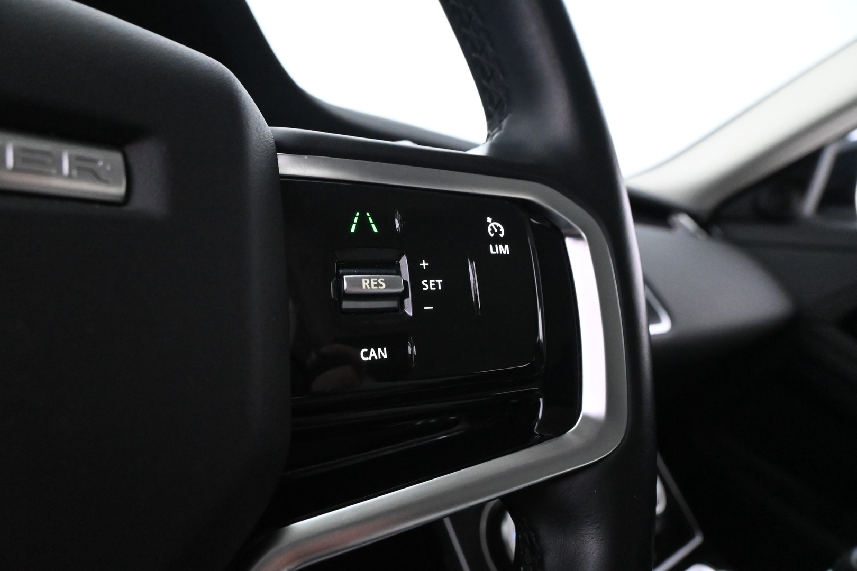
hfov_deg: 67.4
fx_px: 643
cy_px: 286
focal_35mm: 27
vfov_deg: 47.9
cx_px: 428
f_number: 6.3
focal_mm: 18
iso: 7200
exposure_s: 1/30
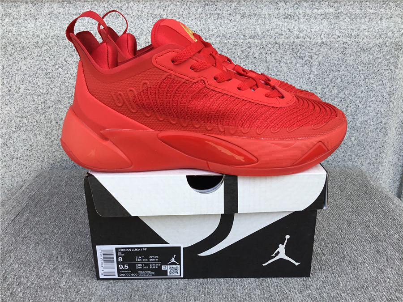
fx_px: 361
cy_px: 151
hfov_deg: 58.4
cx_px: 202
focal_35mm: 31
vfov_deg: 45.4
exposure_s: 1/216
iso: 25
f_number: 2.4
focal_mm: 3.3
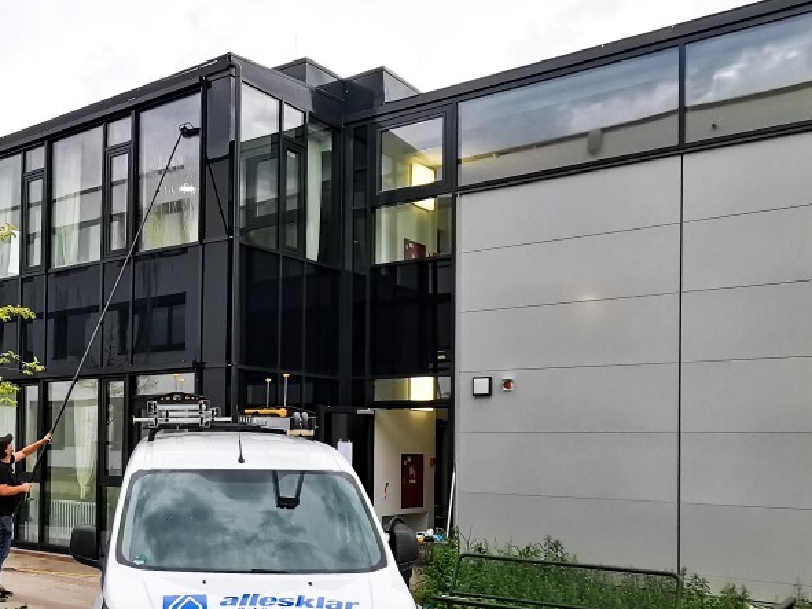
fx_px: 915
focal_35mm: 39
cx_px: 118
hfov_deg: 44.5
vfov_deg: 36.2
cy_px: 430
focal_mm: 2.35
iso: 50
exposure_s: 1/220
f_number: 2.2
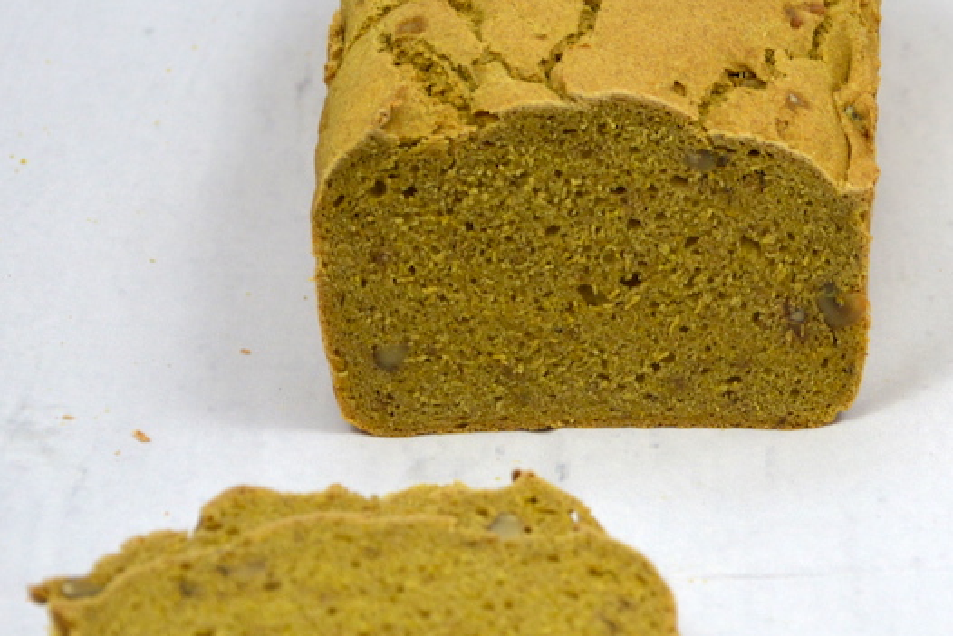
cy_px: 273
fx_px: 8155
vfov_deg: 4.5
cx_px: 928
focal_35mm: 308
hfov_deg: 6.7
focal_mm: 90
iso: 400
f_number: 5.6
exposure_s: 1/40
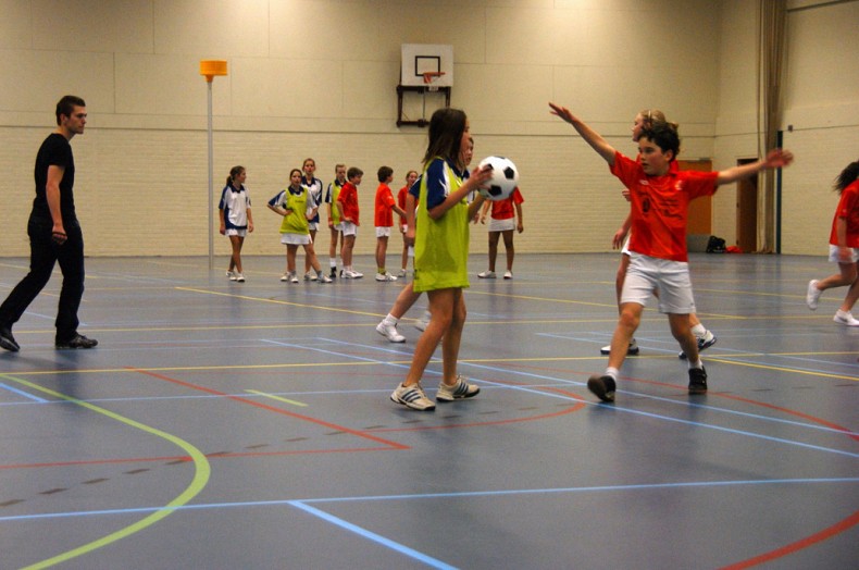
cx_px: 430
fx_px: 1965
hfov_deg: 24.7
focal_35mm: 82
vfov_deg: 16.5
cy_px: 285
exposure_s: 1/100
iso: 800
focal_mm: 55
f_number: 5
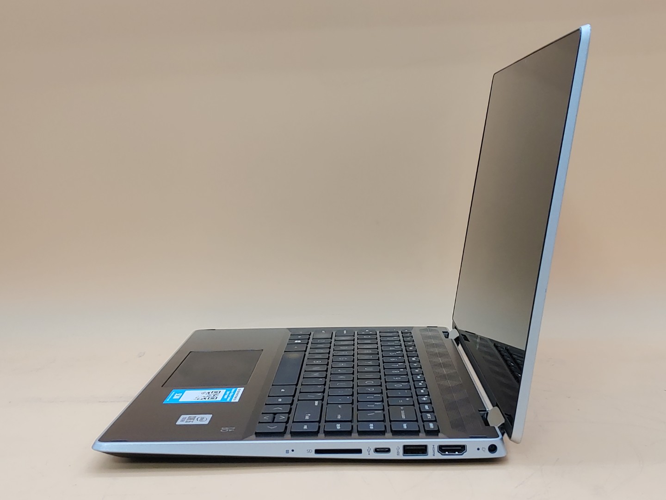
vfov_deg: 31.5
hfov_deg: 41.2
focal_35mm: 46
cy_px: 250
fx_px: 885
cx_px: 333
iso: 50
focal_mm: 4.36
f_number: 1.8
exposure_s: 1/120
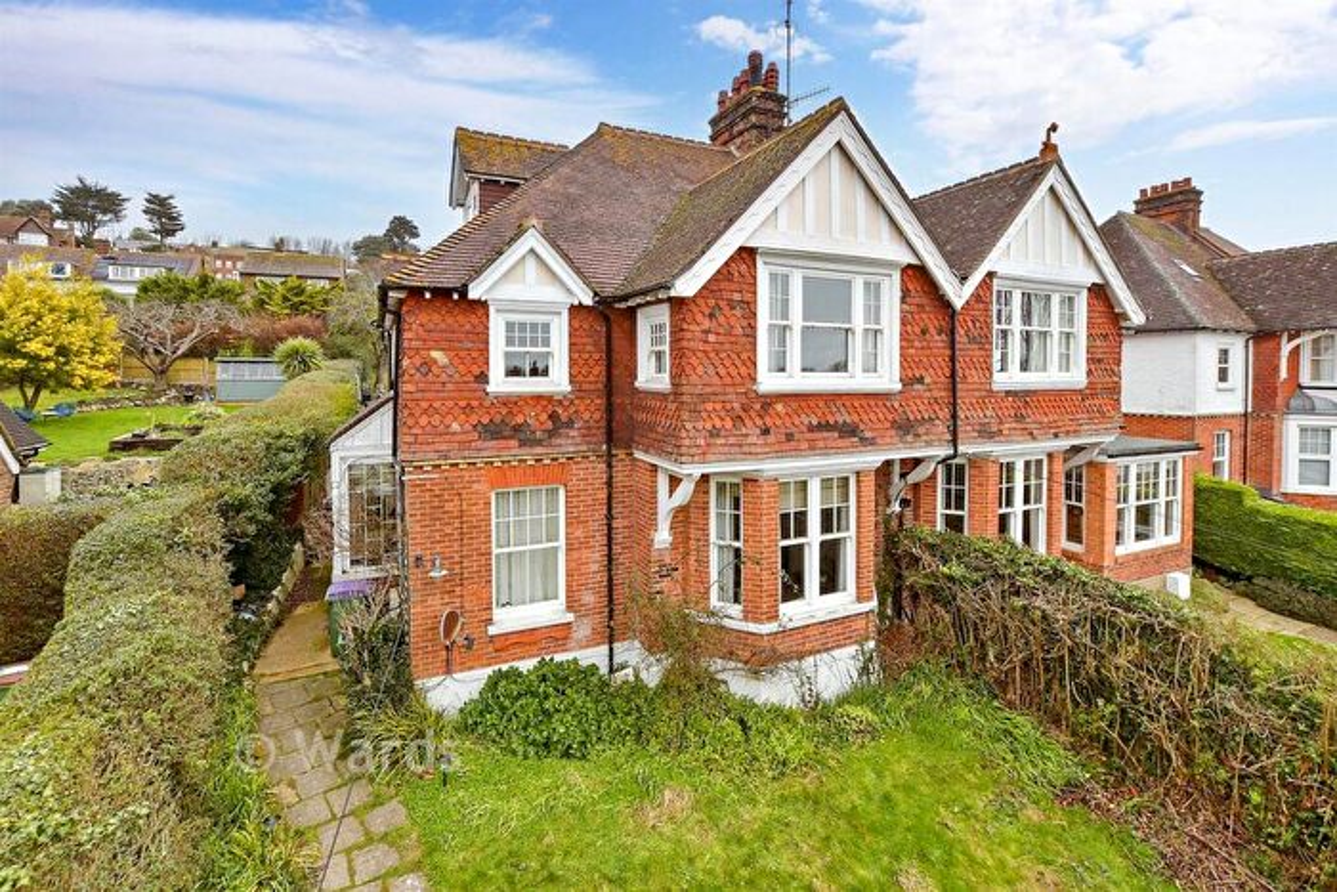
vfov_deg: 77.4
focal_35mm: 15
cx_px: 668
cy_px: 446
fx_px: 557
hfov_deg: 100.4
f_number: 6.3
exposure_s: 1/100
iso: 200
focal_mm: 10
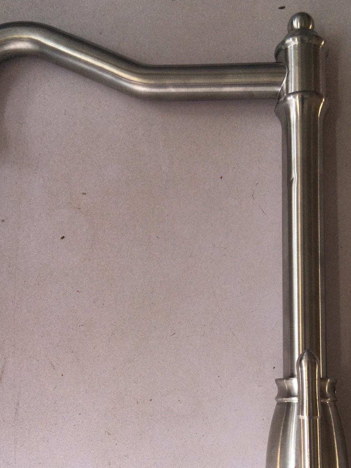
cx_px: 194
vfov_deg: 41.3
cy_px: 325
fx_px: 608
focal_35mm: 45
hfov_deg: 32.2
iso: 25
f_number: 2.2
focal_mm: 4.15
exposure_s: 1/50
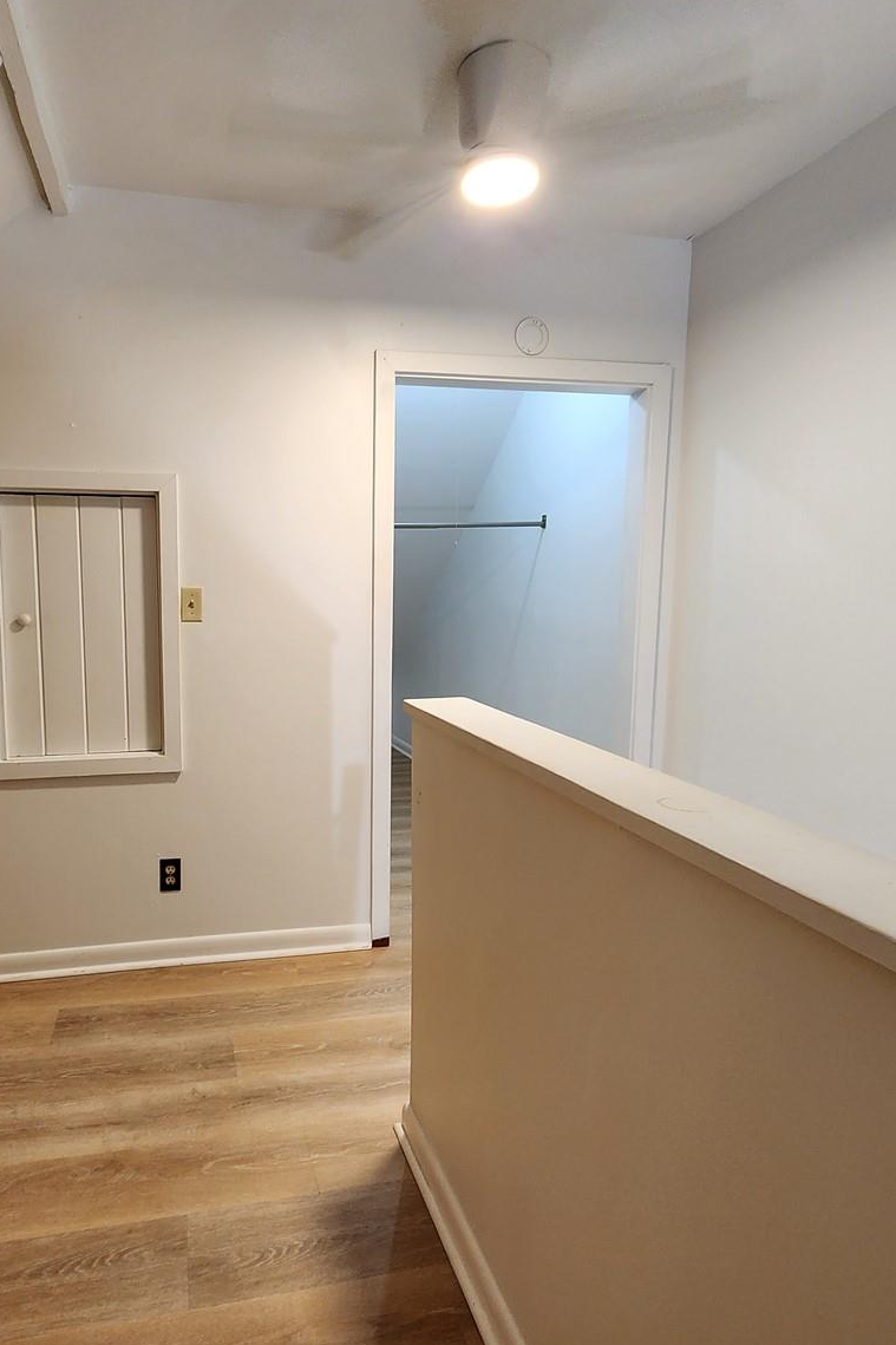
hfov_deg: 63.5
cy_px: 681
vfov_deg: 86.9
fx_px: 709
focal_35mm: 19
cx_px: 328
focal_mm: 2.2
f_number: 2.2
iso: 200
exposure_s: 1/60
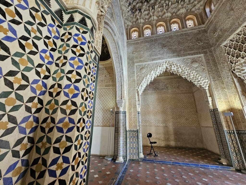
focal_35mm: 13
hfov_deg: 106.2
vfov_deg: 89.9
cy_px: 92
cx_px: 123
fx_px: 92
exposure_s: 1/50
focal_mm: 2.2
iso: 250
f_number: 2.2
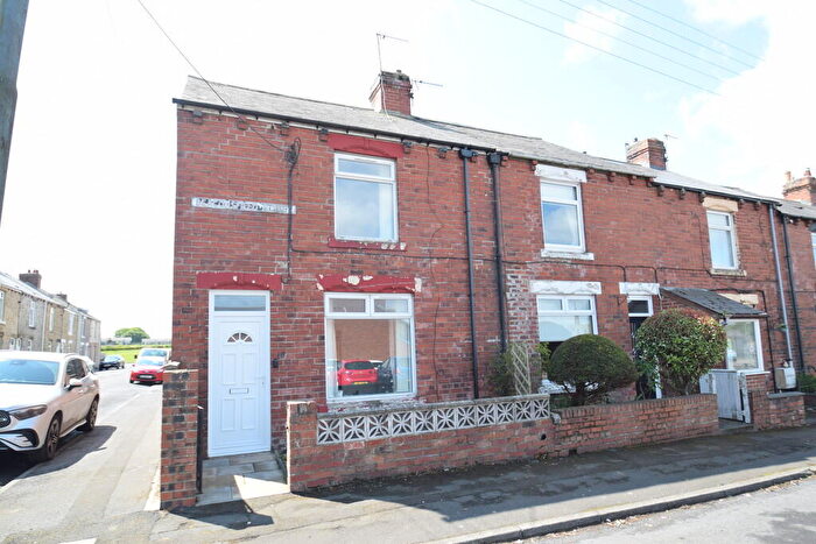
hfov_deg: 85.4
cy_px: 272
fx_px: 442
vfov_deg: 63.2
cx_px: 408
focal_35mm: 20
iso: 250
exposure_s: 1/250
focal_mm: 13
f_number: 8
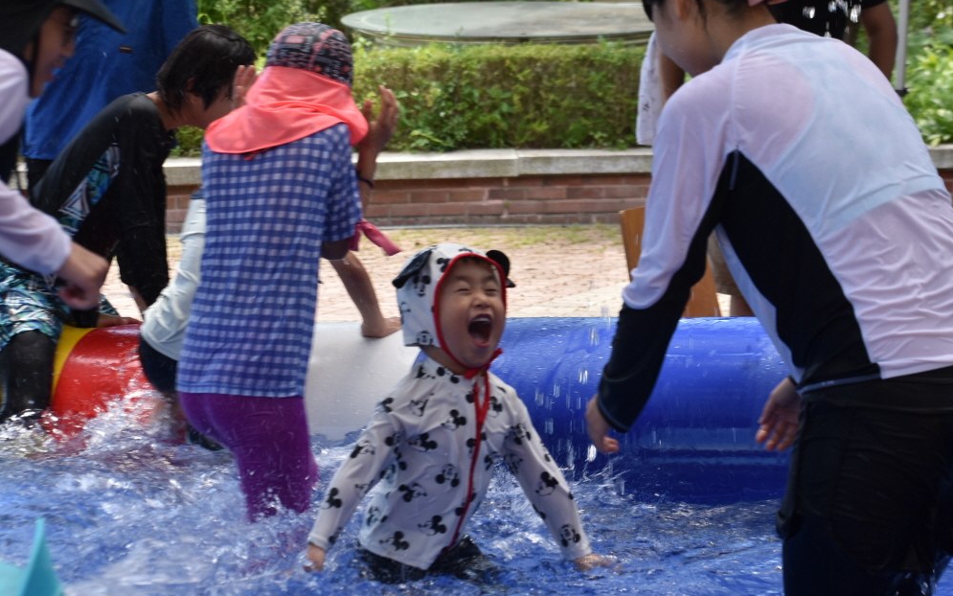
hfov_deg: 17.0
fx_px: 3195
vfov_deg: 10.7
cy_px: 315
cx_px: 478
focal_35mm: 123
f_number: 8
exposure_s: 1/250
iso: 400
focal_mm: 80
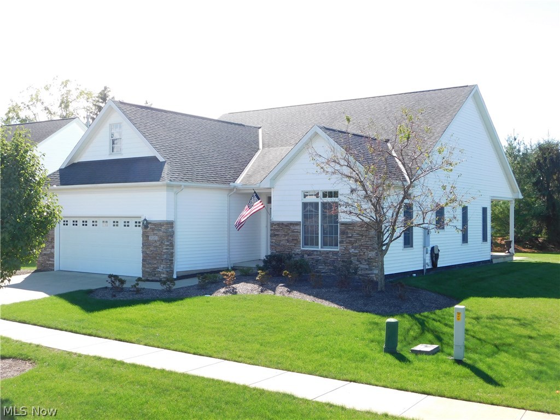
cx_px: 280
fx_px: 647
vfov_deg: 36.0
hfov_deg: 46.8
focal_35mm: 40
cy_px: 210
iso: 125
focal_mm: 7.1
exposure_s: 1/400
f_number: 3.6
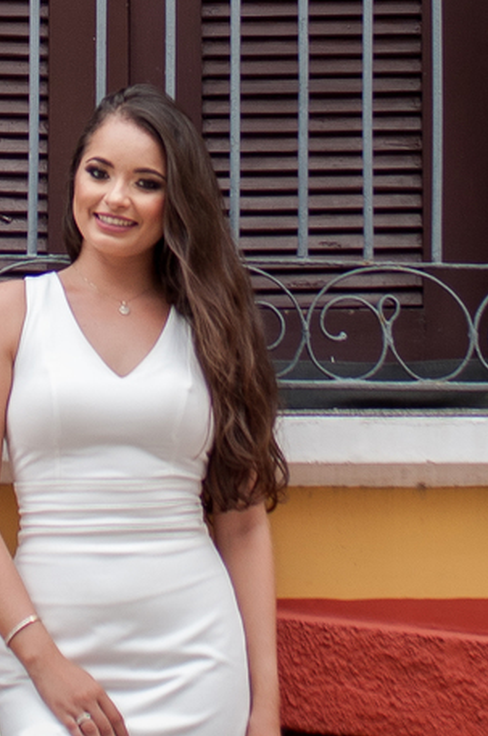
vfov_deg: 11.4
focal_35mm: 178
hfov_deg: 7.7
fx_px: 3633
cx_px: 139
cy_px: -51
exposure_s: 1/200
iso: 100
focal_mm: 30
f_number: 1.8
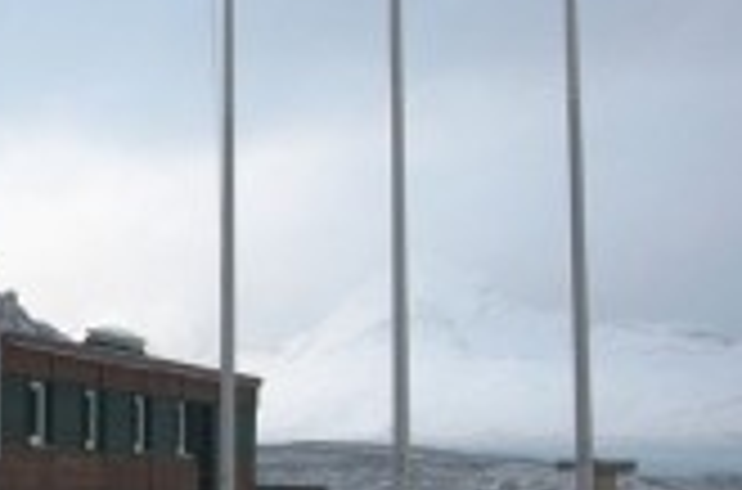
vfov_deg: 12.5
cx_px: -103
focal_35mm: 109
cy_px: 232
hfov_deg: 18.0
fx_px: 2240
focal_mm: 30
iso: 400
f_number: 8
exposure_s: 1/250
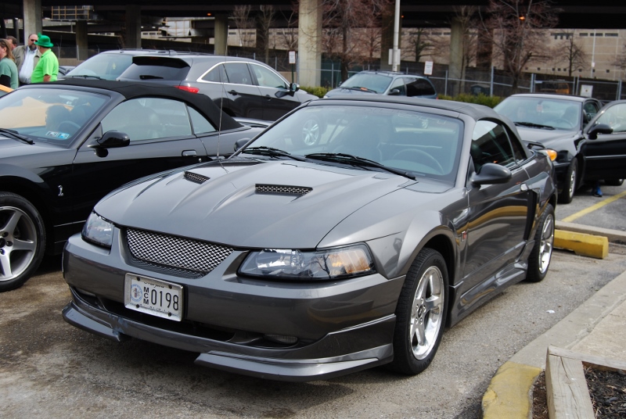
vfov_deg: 30.0
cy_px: 210
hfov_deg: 43.5
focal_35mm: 45
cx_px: 313
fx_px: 784
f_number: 7.1
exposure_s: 1/200
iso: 100
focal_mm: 30
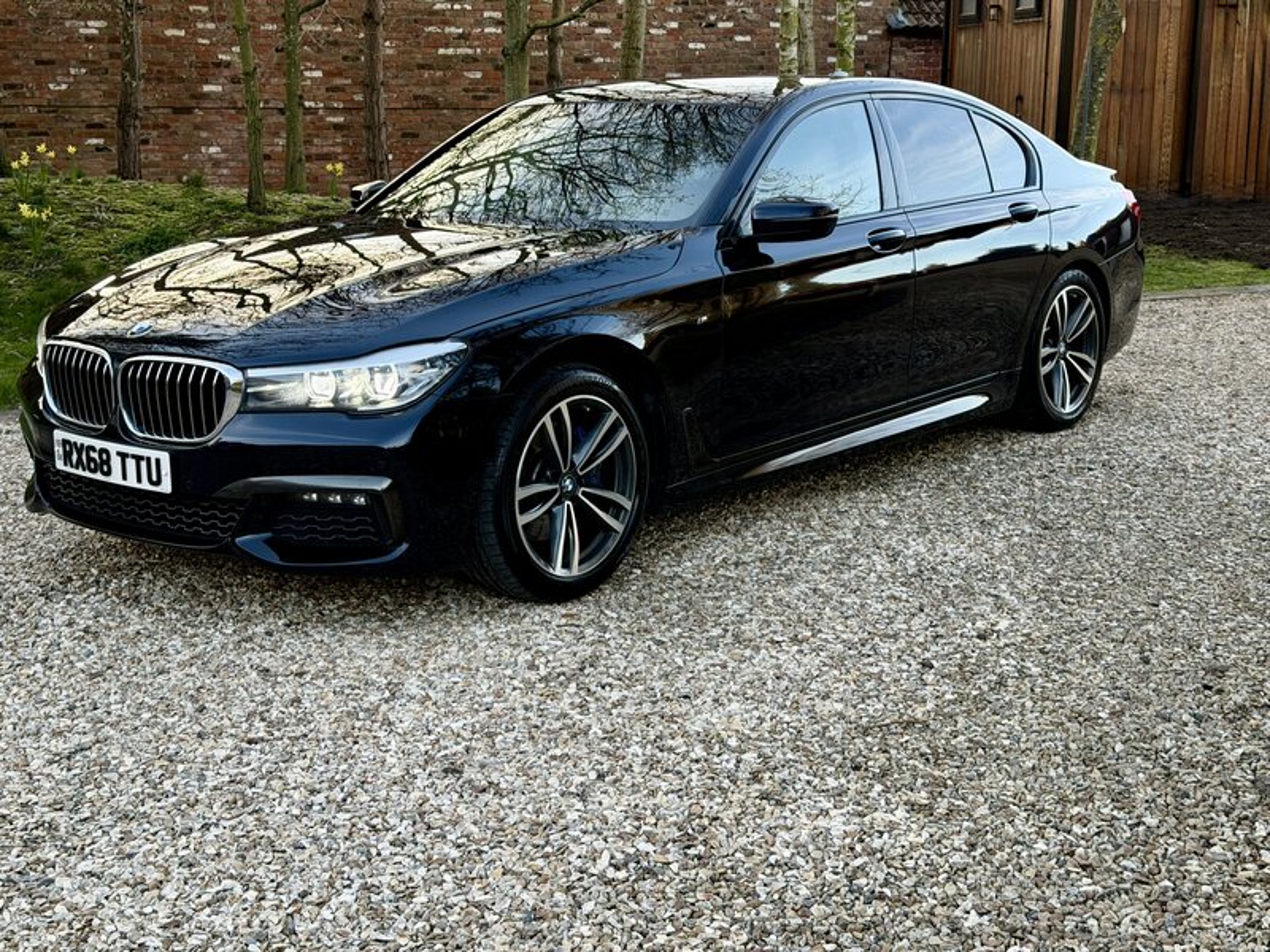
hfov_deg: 39.7
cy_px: 476
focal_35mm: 48
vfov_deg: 30.3
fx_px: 1761
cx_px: 635
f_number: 1.78
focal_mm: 6.76
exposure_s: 1/241
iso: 64
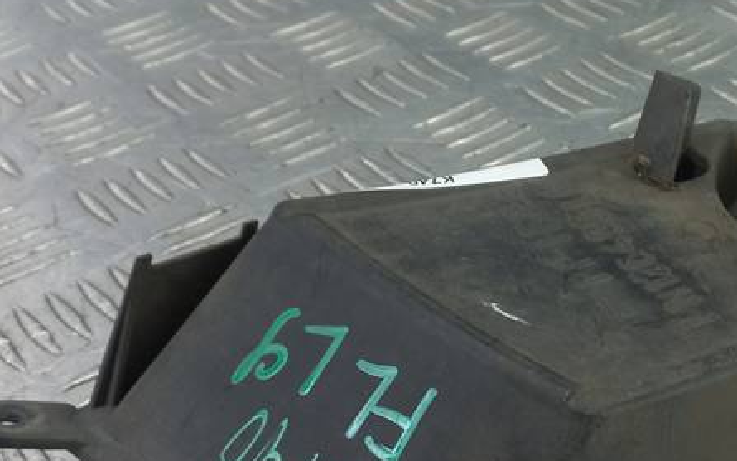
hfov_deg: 32.0
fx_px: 1225
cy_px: 269
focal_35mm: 61
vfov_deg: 21.3
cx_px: 648
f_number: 1.8
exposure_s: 1/50
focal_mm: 4.6
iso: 64
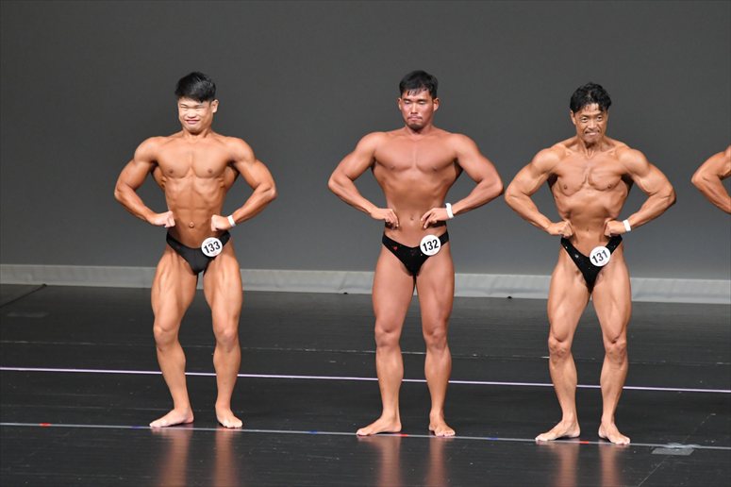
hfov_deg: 6.9
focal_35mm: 300
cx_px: 366
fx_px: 6089
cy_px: 244
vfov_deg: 4.6
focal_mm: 200
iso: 5000
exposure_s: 1/400
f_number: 5.6
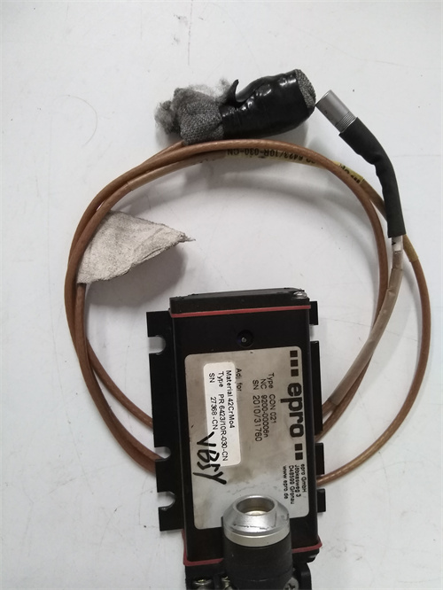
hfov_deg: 53.1
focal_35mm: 26
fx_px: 443
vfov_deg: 67.3
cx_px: 222
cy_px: 295
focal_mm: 3.63
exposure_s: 1/30
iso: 267
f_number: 1.8
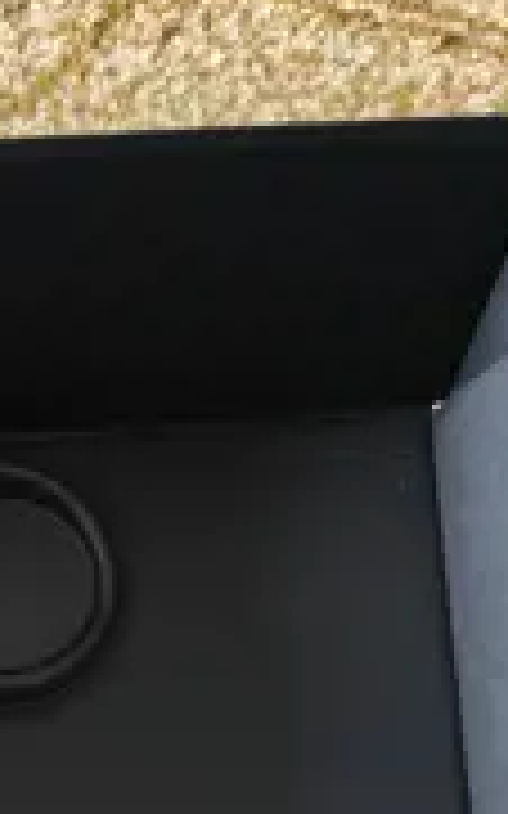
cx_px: 27
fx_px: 1197
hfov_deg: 23.2
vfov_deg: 33.2
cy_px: 877
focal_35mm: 54
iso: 320
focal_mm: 6.06
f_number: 1.69
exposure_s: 1/50
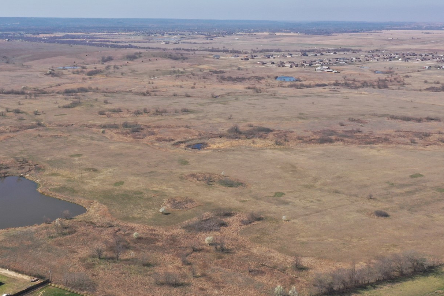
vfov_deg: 28.6
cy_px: 125
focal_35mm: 47
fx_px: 579
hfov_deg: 41.5
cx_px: 154
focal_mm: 10.26
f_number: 11
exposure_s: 1/120
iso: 100
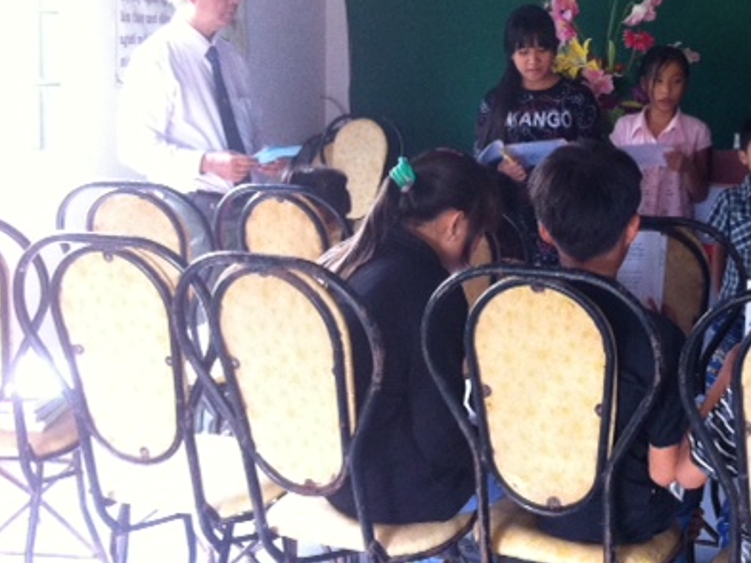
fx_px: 1237
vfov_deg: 25.6
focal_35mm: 57
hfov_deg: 32.8
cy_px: 211
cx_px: 602
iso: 250
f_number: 2.8
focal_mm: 3.85
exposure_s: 1/15
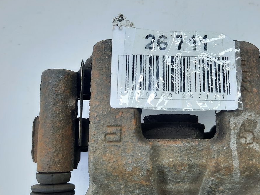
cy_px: 96
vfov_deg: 41.8
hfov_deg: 53.9
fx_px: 255
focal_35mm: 34
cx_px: 142
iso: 100
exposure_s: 1/50
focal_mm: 4.6
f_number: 2
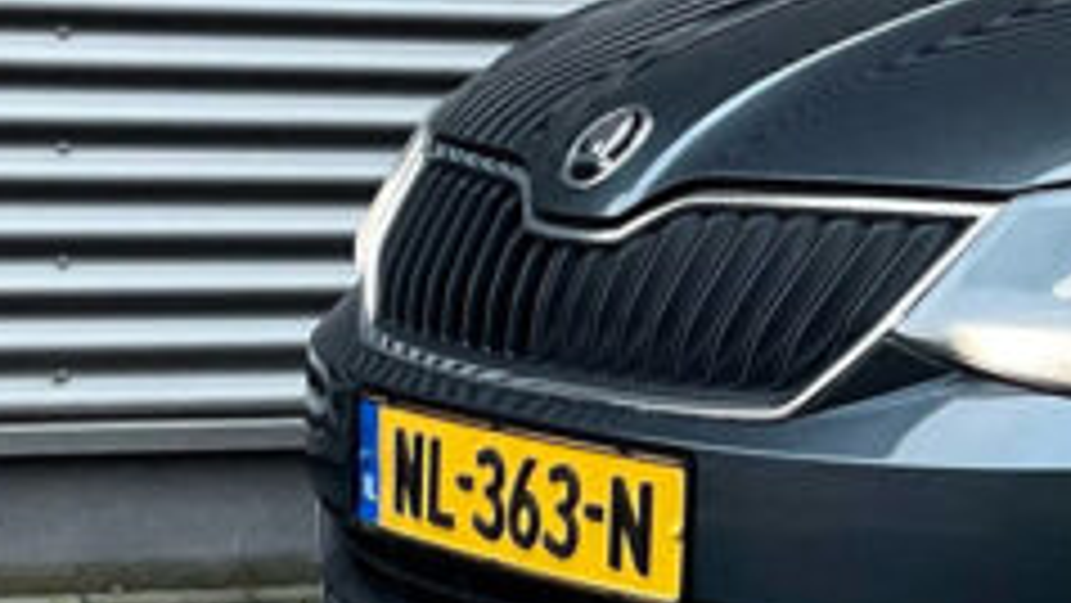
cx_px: 1341
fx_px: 3863
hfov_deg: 15.1
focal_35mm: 136
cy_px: 274
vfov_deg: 8.9
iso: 125
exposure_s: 1/60
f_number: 1.8
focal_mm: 3
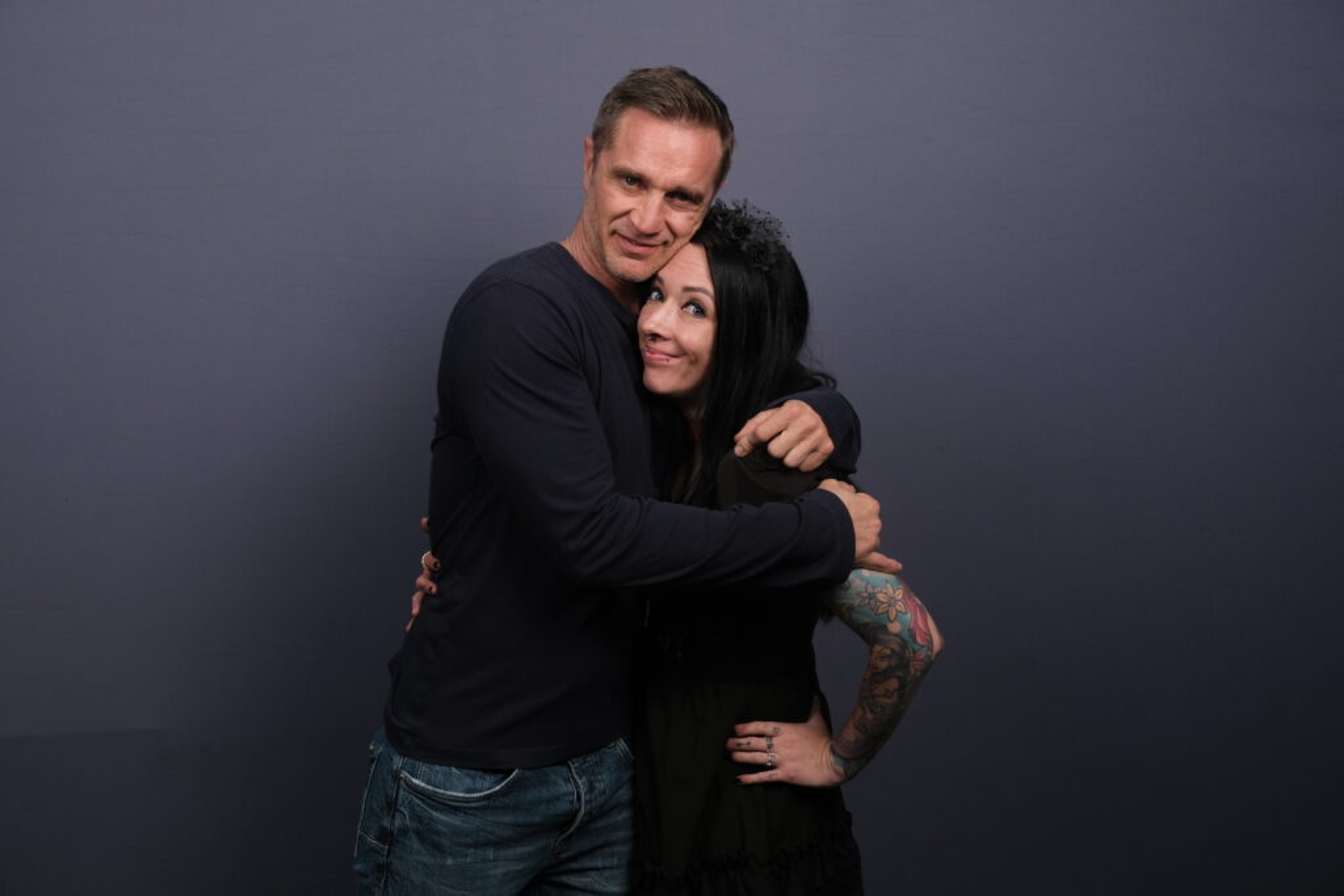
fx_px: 1568
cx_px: 672
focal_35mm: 42
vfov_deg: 31.9
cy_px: 448
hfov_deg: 46.4
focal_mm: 27.7
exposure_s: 1/125
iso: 800
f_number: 5
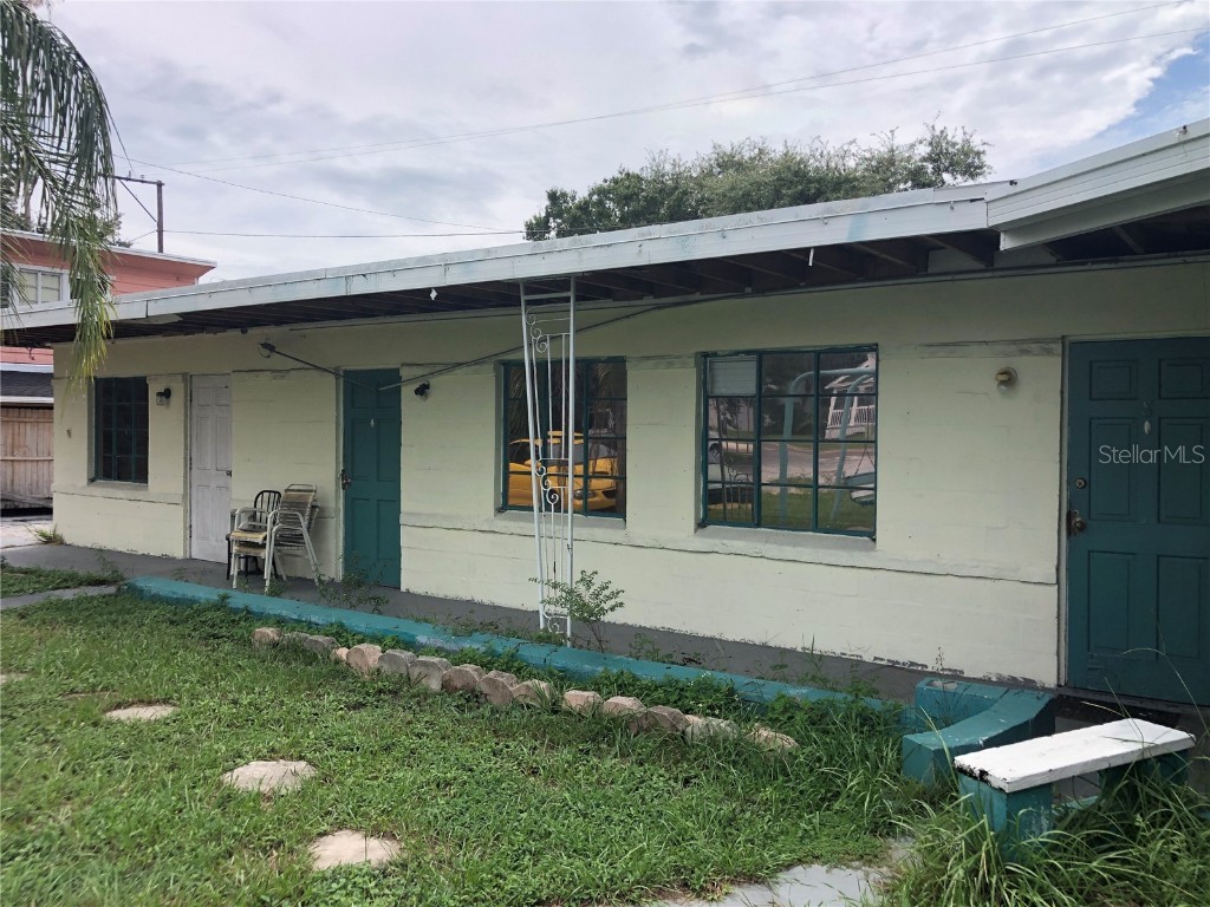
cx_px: 605
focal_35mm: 28
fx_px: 979
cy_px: 454
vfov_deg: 49.7
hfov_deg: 63.4
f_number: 1.8
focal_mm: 3.99
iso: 20
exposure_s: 1/2404
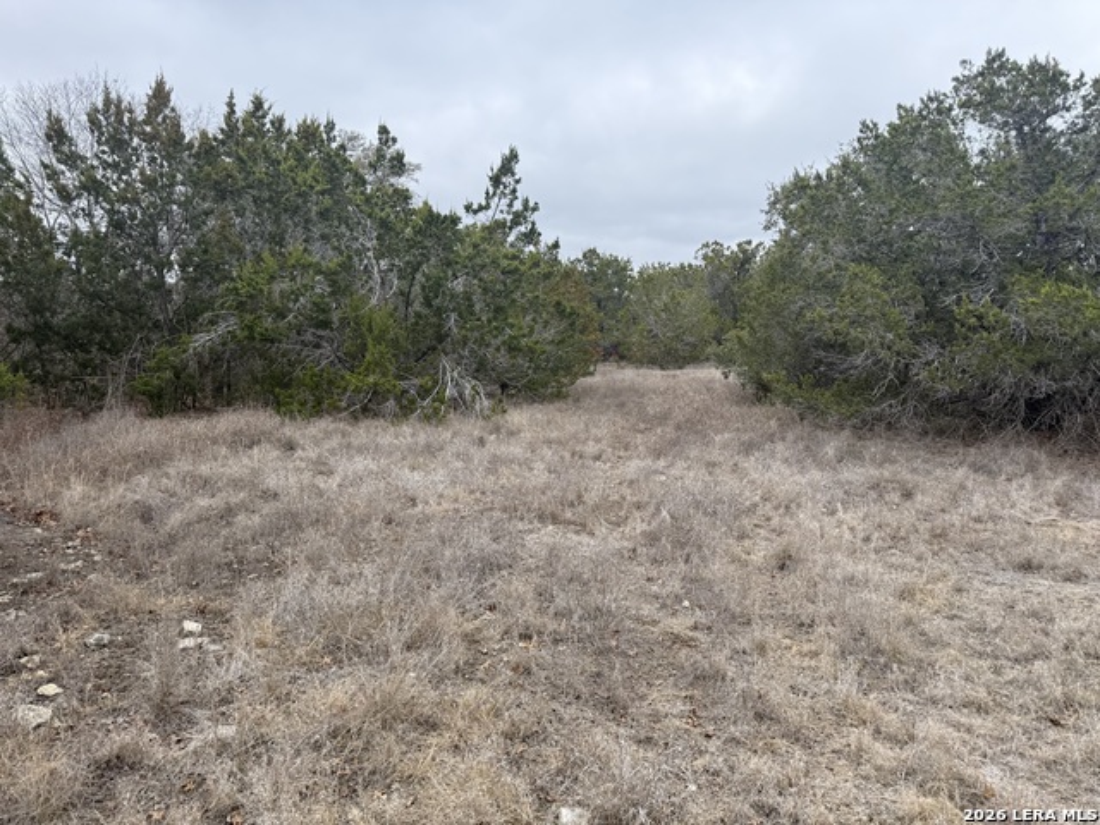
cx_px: 550
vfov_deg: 56.8
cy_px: 412
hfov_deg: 71.6
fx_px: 763
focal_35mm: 24
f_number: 1.78
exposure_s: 1/1618
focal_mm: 6.76
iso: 100
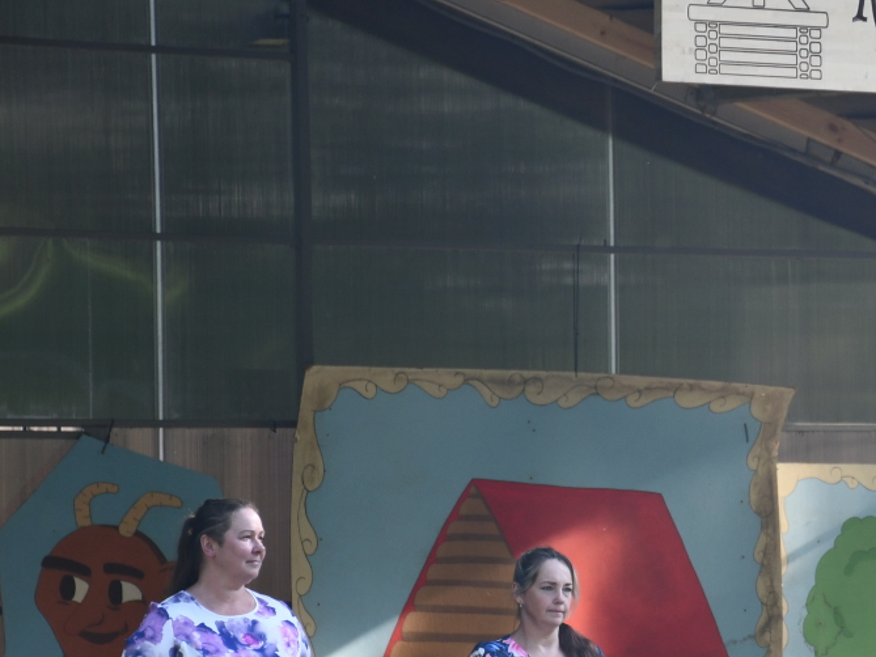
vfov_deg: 5.1
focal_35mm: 291
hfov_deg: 6.8
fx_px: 7365
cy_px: 539
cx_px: 924
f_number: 5.6
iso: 320
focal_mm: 90
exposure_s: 1/250
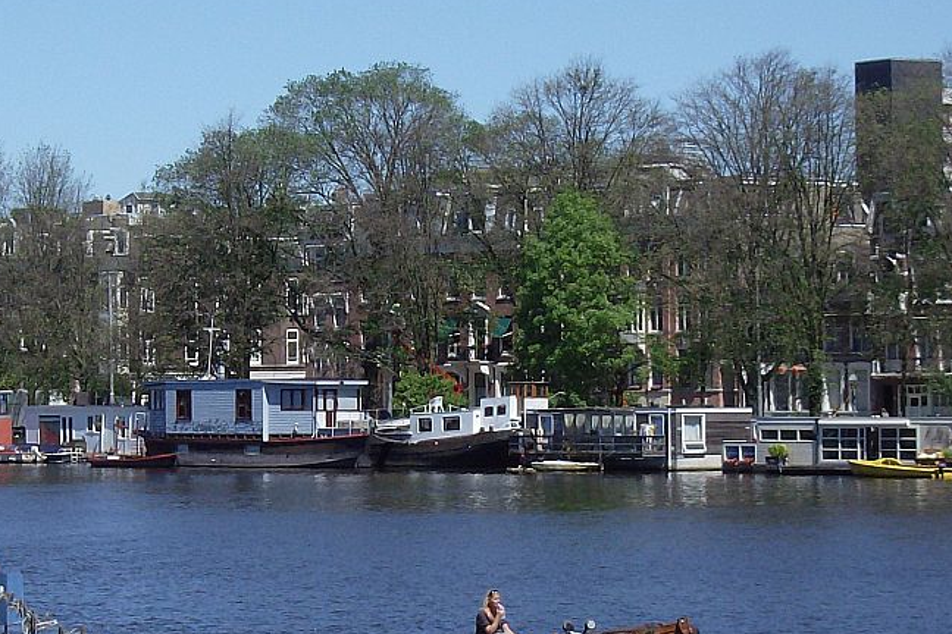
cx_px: 298
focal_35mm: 177
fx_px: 4680
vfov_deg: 7.8
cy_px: 331
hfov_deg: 11.6
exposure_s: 1/355
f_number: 7.8
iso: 100
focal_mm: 18
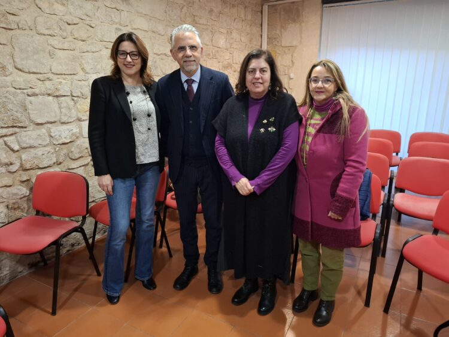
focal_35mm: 23
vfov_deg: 58.9
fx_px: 298
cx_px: 224
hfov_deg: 73.9
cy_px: 168
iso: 400
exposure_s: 1/33
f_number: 1.8
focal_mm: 5.54
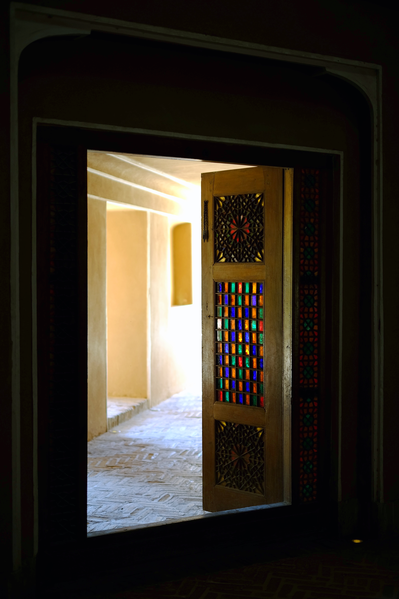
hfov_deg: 25.5
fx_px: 881
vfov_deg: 37.5
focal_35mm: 53
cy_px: 300
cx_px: 200
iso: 100
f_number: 1.4
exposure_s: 1/125
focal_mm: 35
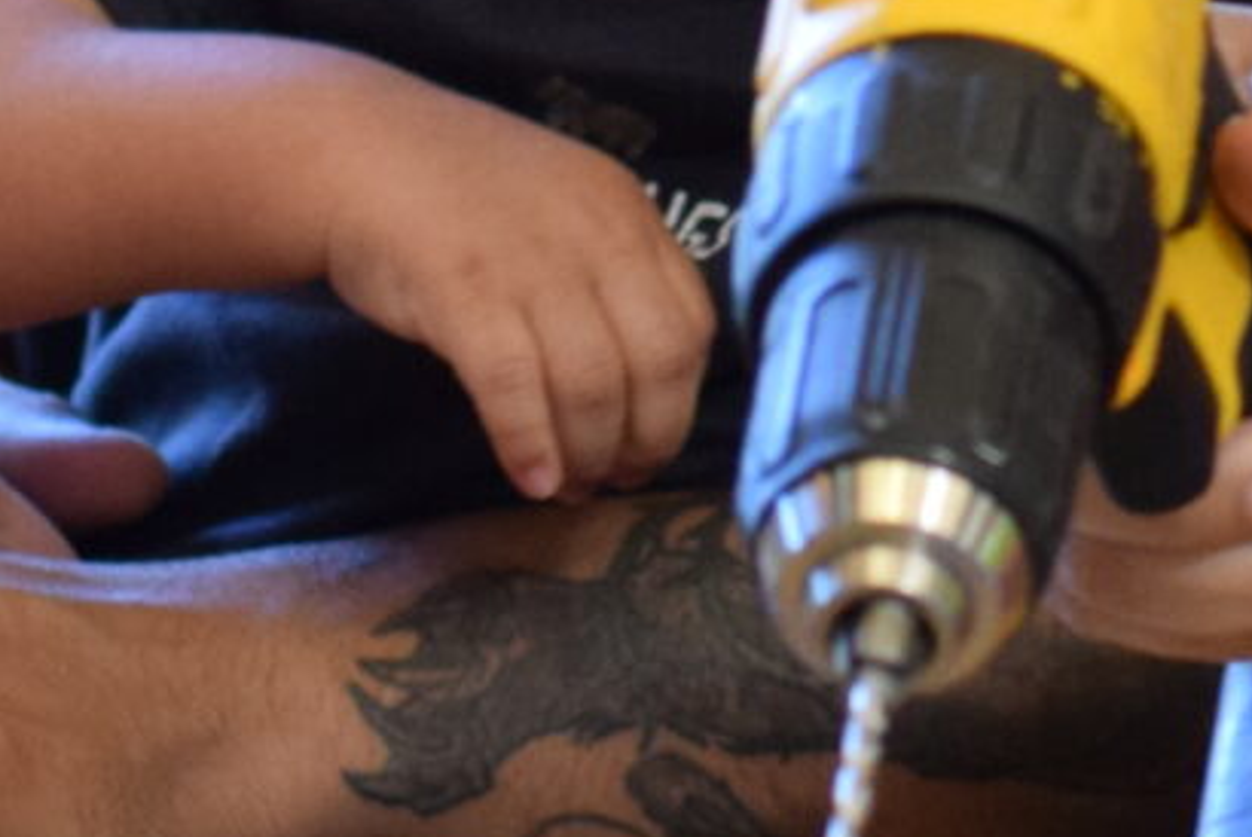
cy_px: -567
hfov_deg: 4.4
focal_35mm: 468
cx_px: 2293
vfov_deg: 2.9
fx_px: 16287
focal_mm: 50
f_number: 3.5
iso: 800
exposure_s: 1/80
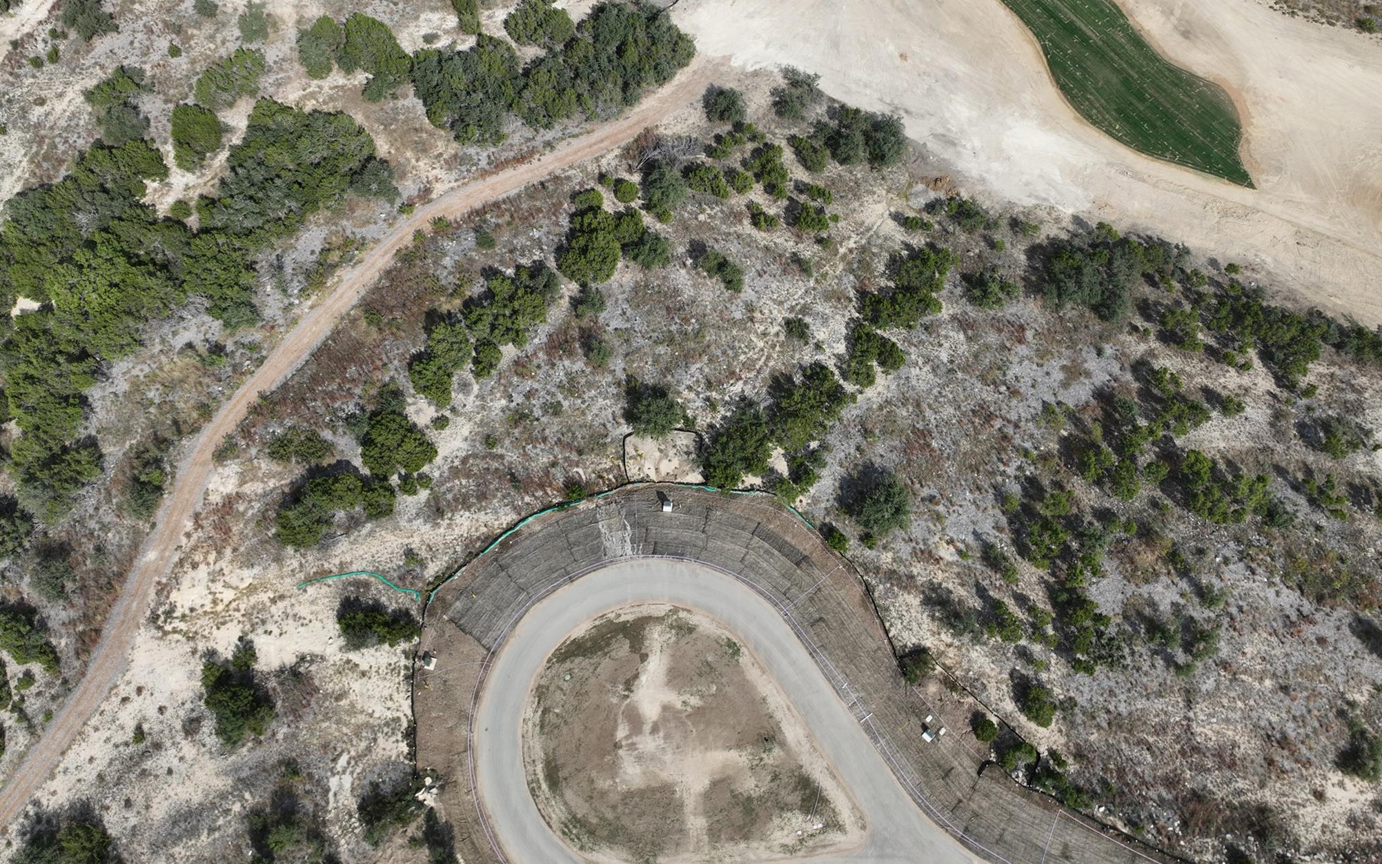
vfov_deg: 47.5
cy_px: 380
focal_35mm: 26
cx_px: 691
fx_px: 979
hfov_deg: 70.4
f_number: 2.8
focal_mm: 12.29
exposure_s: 1/2500
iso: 100
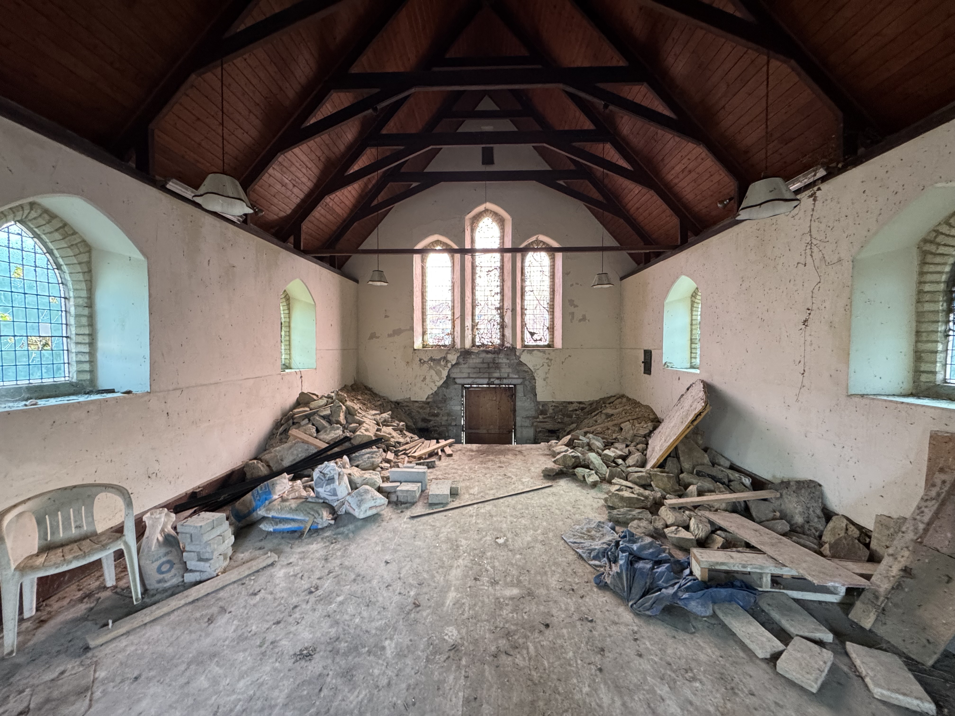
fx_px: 386
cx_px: 478
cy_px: 358
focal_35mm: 14
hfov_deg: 102.1
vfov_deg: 85.7
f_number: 2.2
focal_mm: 2.22
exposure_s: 1/60
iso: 320
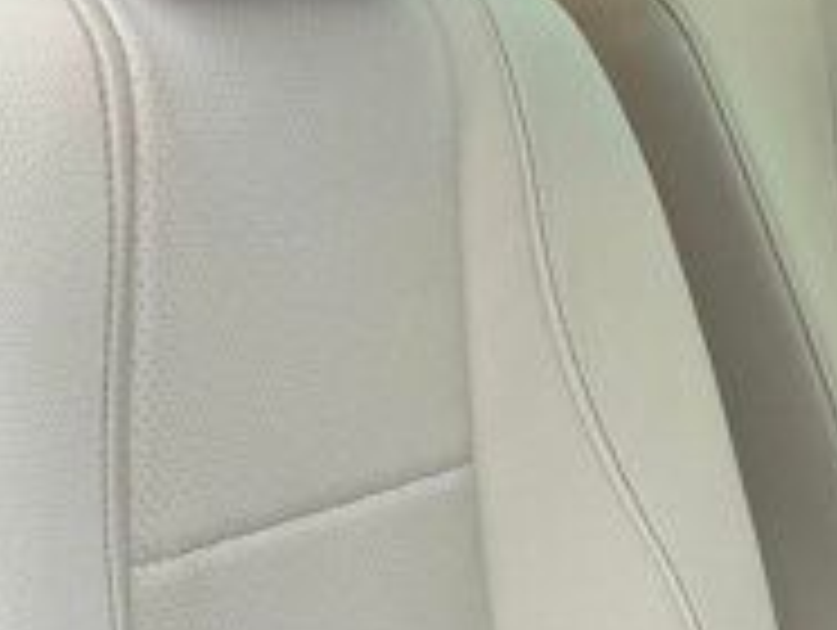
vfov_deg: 9.0
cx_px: 932
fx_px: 3995
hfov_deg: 11.8
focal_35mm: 165
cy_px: 396
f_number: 1.78
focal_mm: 6.76
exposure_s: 1/115
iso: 100
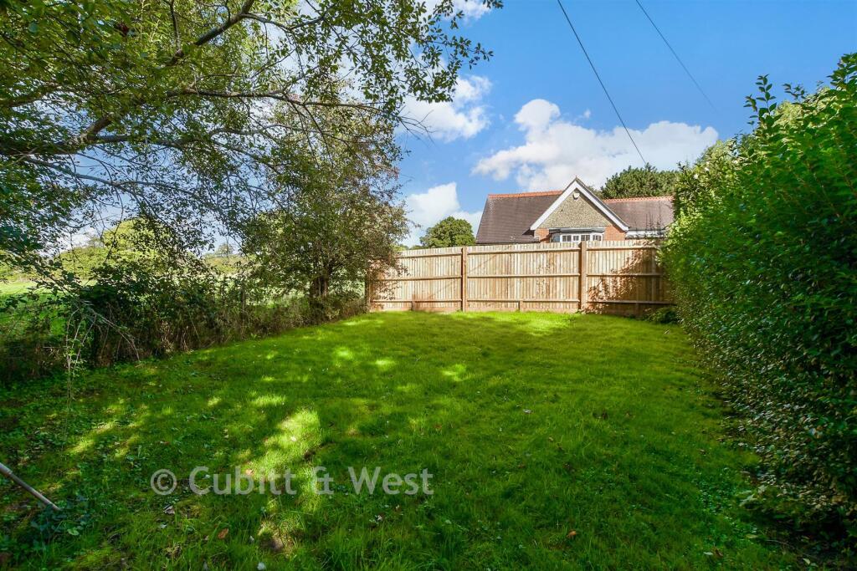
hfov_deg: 100.4
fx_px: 357
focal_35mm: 15
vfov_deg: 77.3
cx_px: 428
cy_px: 286
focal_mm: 10
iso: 160
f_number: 8
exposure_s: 1/200
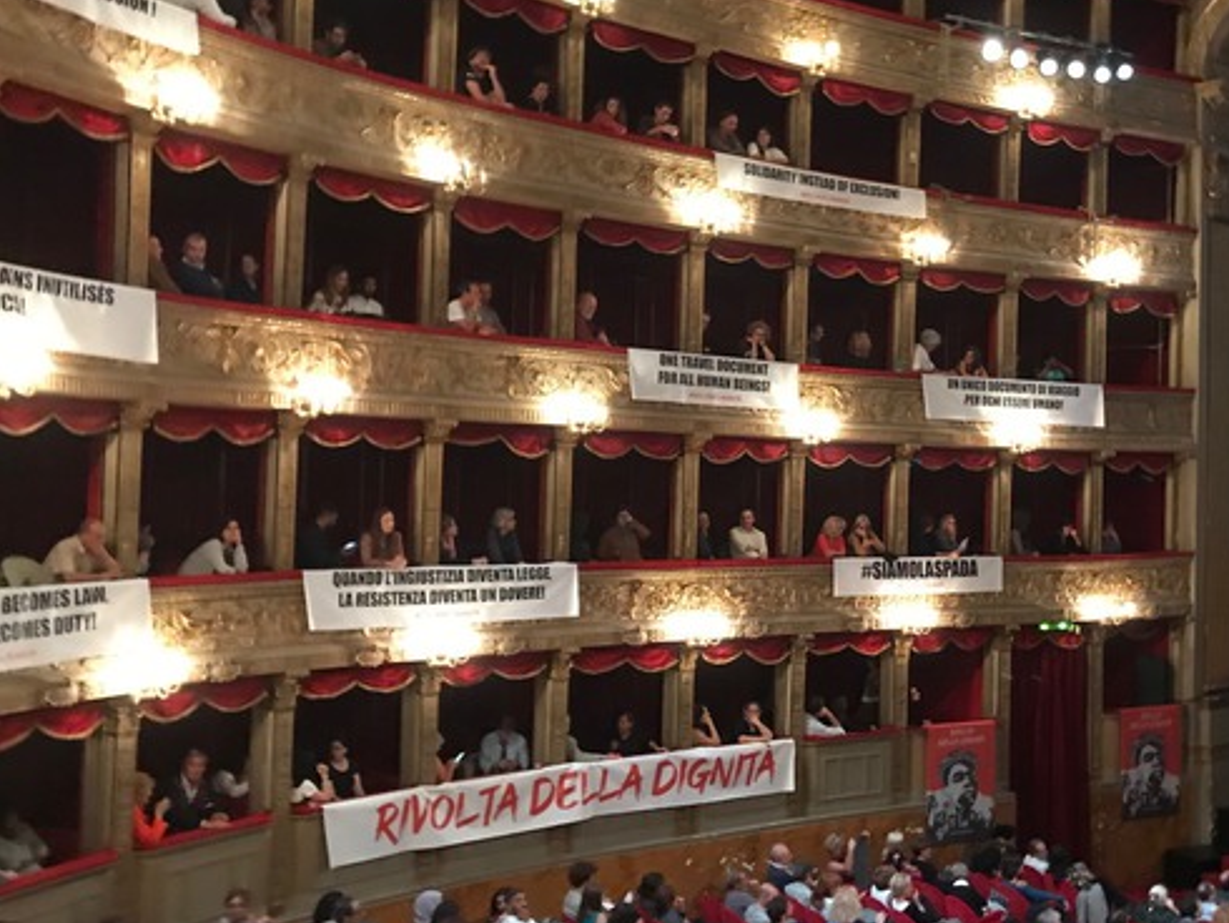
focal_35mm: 40
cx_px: 875
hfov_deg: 45.6
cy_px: 440
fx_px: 1421
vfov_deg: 36.0
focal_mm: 3.99
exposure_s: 1/6
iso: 80
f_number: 1.8
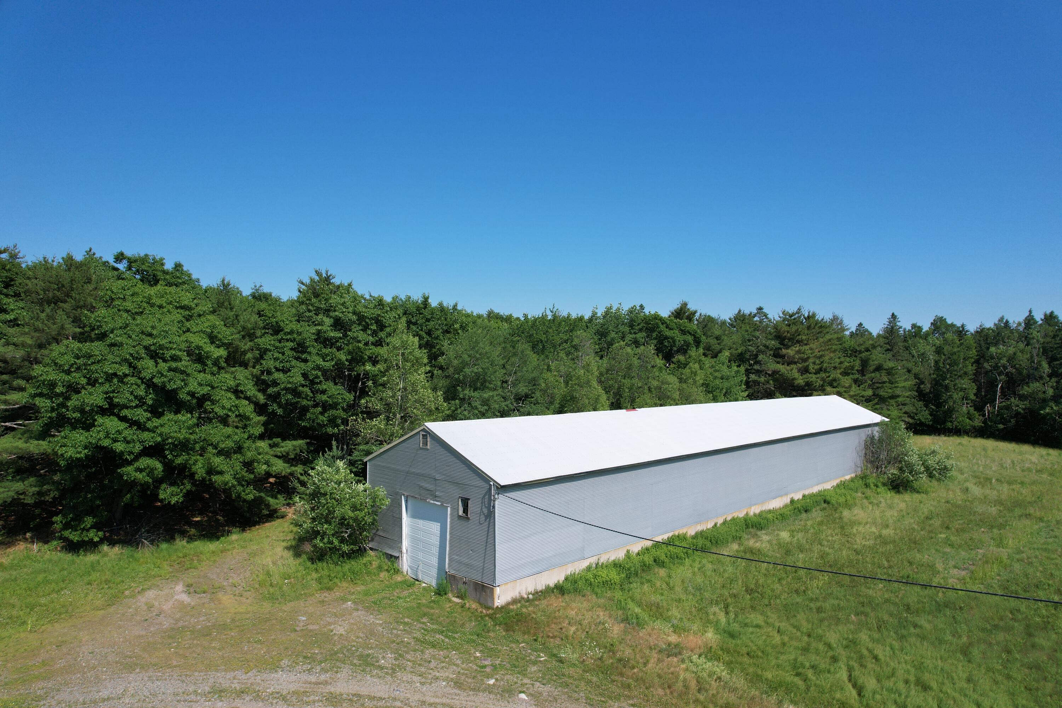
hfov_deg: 78.6
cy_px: 354
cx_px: 531
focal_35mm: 22
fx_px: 649
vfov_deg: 57.2
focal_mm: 8.38
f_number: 2.8
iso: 110
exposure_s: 1/2000
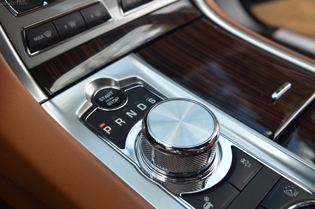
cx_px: 158
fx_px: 341
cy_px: 104
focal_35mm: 39
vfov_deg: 34.1
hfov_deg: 49.6
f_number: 5
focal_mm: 26
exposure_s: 1/100
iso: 400
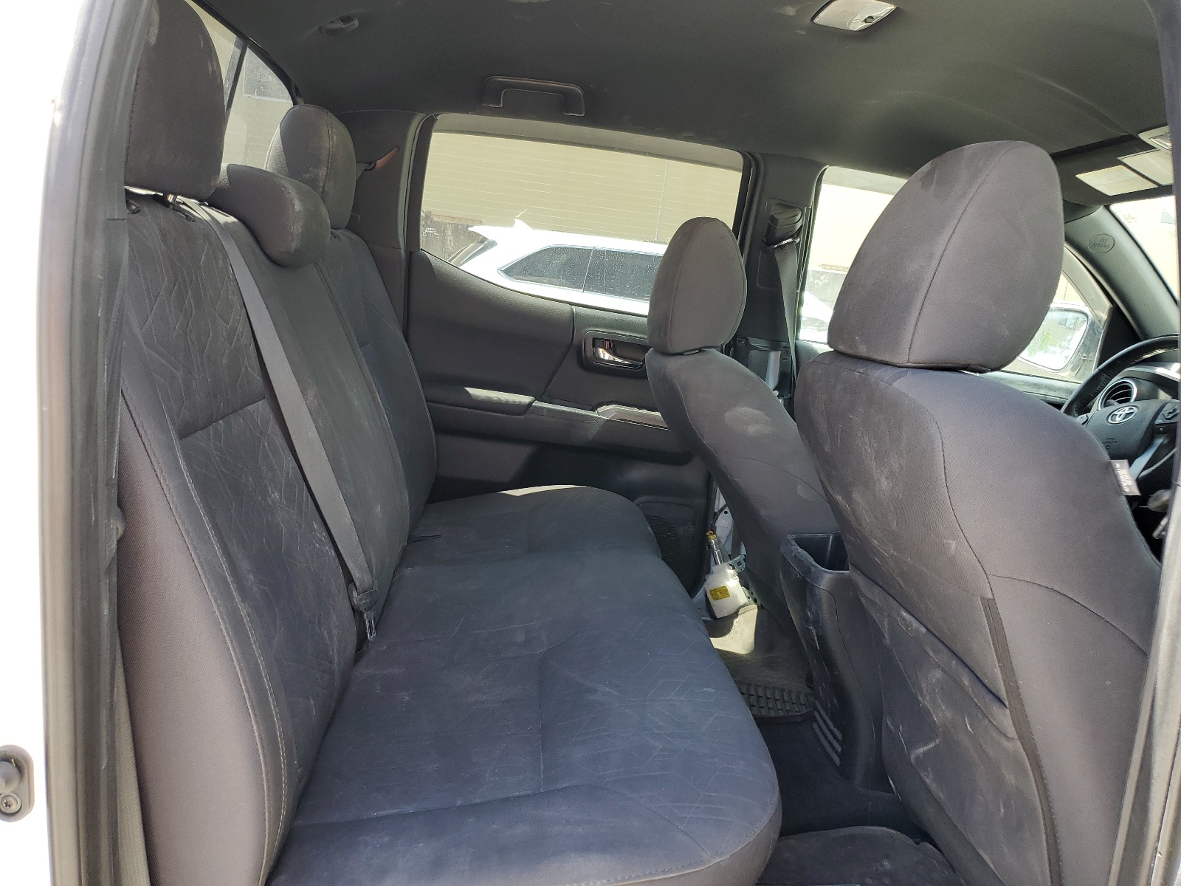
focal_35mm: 26
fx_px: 887
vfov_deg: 53.1
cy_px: 443
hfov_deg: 67.3
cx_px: 590
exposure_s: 1/217
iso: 50
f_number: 1.5
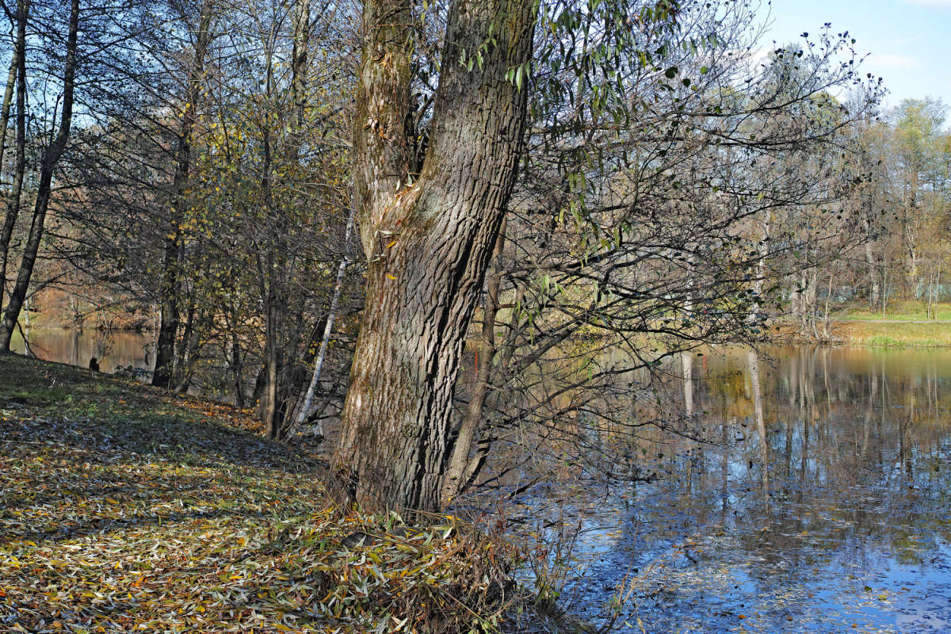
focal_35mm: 45
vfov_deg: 29.9
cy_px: 317
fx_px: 1189
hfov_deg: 43.6
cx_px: 476
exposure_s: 1/160
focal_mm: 30
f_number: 4.5
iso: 100
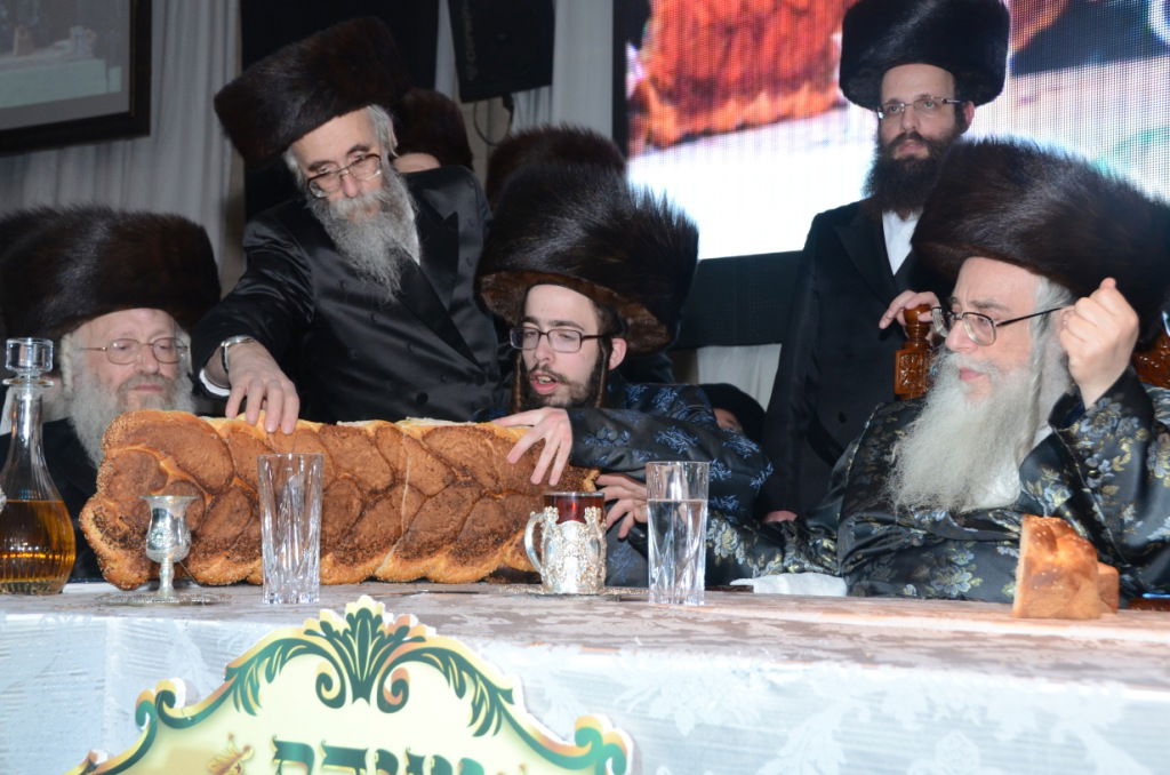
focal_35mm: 52
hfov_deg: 37.9
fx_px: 1703
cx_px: 585
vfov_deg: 25.6
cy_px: 388
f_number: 6.3
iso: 1000
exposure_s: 1/100
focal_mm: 35
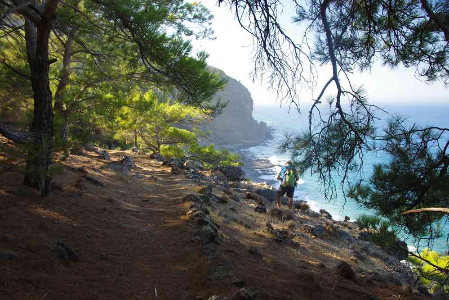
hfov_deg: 51.3
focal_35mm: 38
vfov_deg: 35.5
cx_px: 224
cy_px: 150
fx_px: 468
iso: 200
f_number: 7.1
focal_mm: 25
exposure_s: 1/50
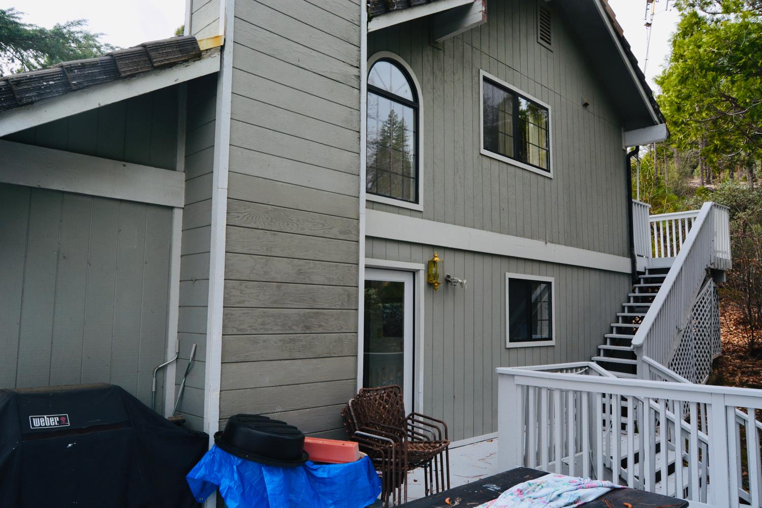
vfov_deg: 47.9
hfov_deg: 67.4
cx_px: 381
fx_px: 571
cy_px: 254
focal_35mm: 27
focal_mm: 18
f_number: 9
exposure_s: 1/160
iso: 400
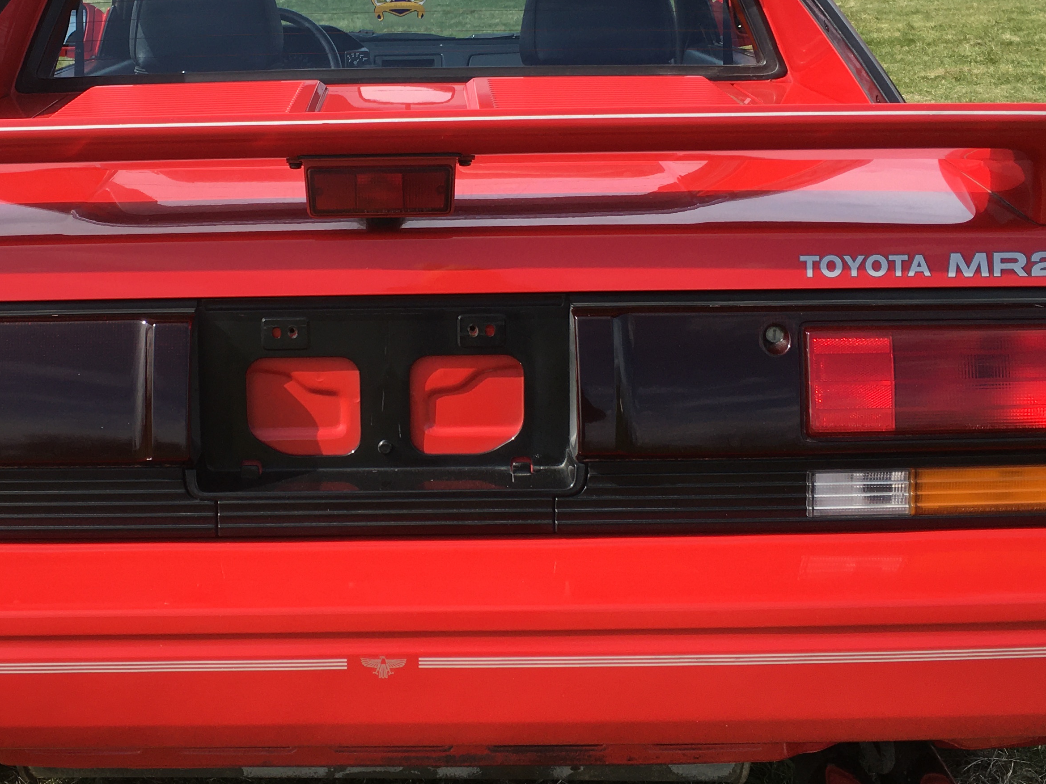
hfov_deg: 37.9
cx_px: 385
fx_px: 1511
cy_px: 306
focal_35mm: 50
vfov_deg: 29.0
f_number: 2.2
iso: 25
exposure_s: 1/974
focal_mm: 4.15
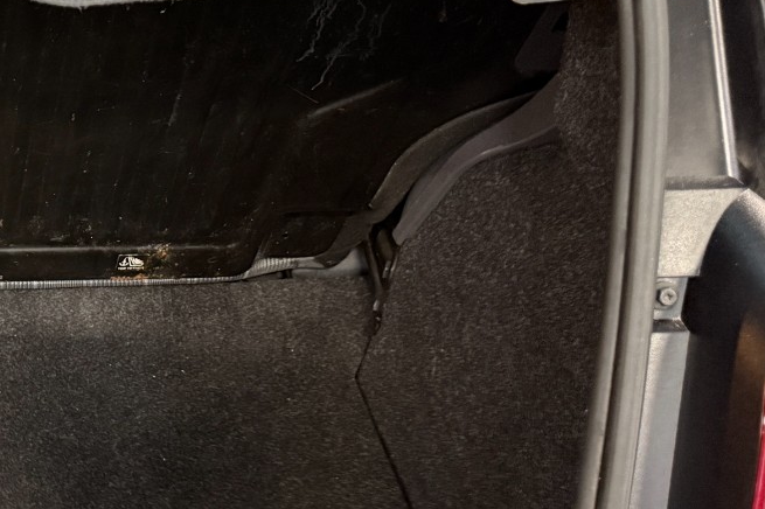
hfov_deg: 28.9
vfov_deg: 22.2
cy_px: 258
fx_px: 1296
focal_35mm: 61
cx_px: -132
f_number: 1.78
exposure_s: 1/25
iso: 1250
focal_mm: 6.76
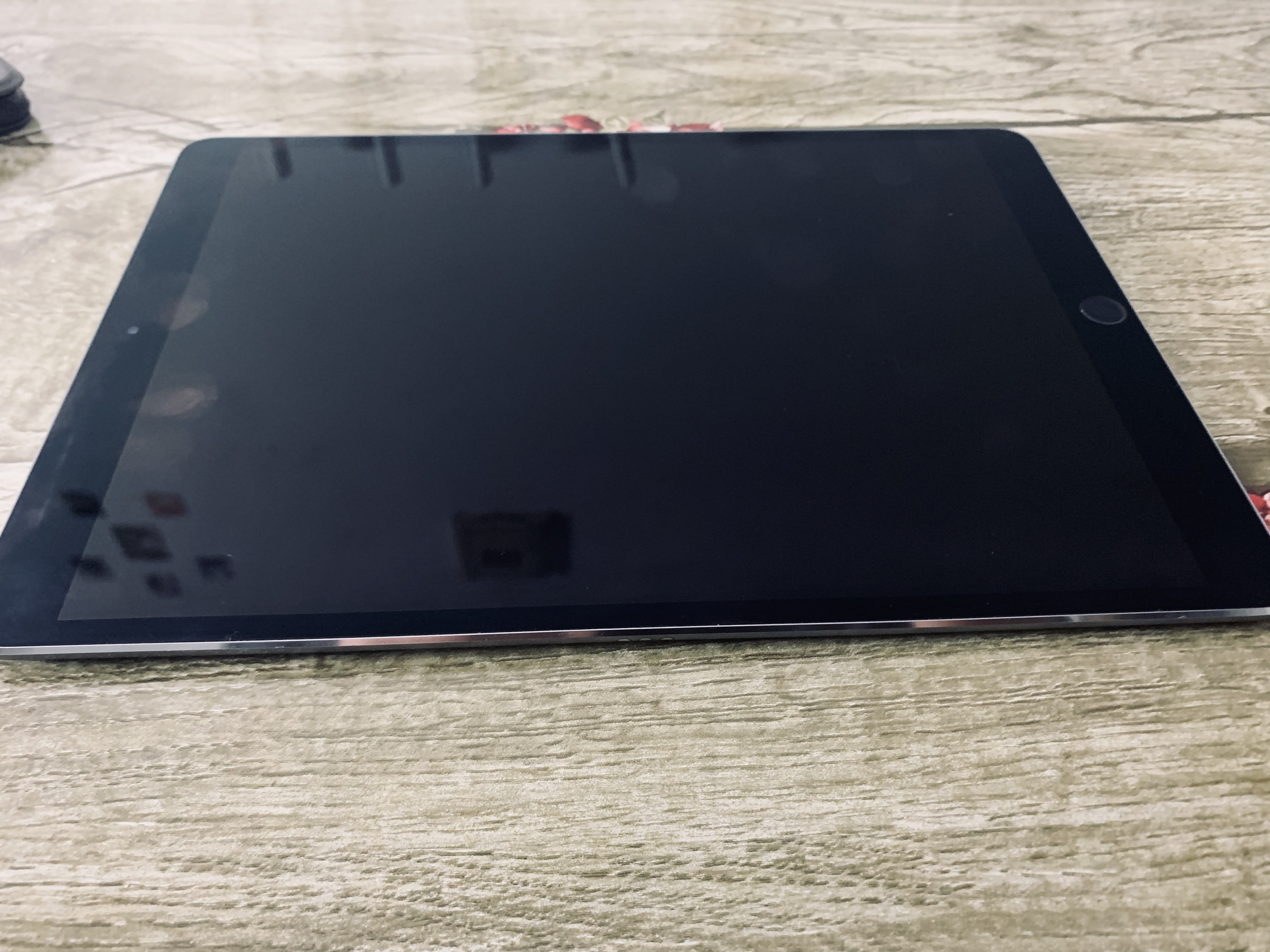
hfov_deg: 67.3
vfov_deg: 53.1
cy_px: 476
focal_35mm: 26
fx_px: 954
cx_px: 635
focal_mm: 4.25
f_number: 1.8
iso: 400
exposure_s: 1/25
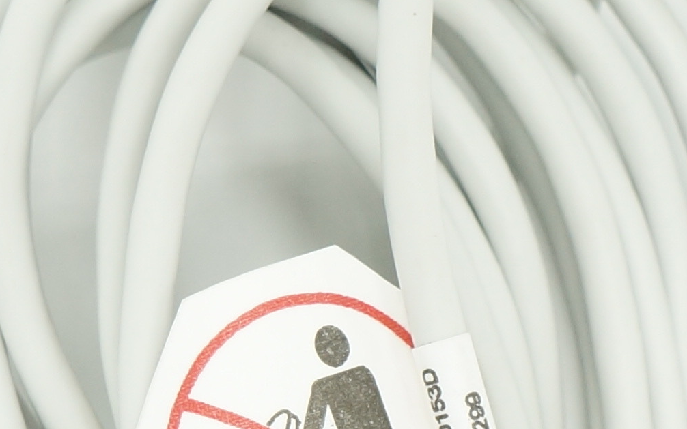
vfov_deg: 7.6
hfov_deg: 12.2
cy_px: 428
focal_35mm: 171
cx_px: 298
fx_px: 3211
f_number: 6.3
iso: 400
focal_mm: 23
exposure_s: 1/30
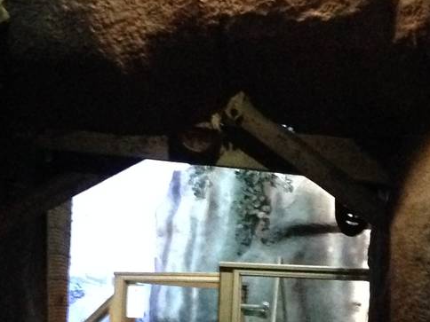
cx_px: 178
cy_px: 358
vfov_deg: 13.3
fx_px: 1354
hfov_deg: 18.0
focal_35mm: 109
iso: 800
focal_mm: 4.12
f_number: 2.4
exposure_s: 1/15
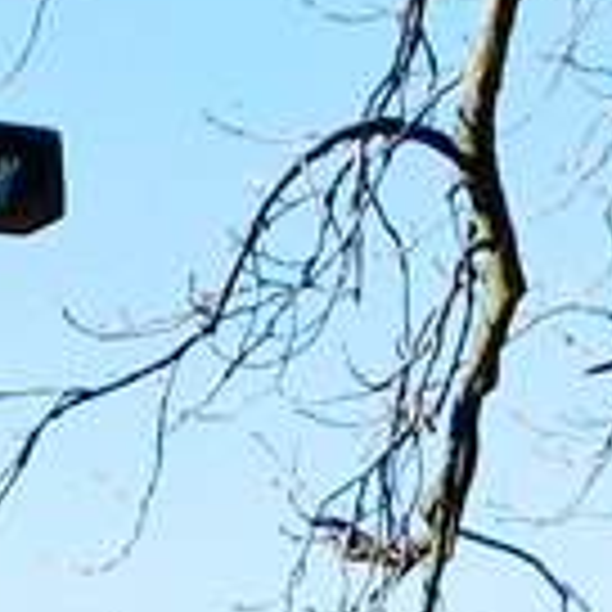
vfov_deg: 9.3
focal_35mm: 179
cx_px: -153
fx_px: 3580
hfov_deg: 9.6
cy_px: 1089
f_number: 3
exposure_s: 1/1000
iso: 125
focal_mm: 4
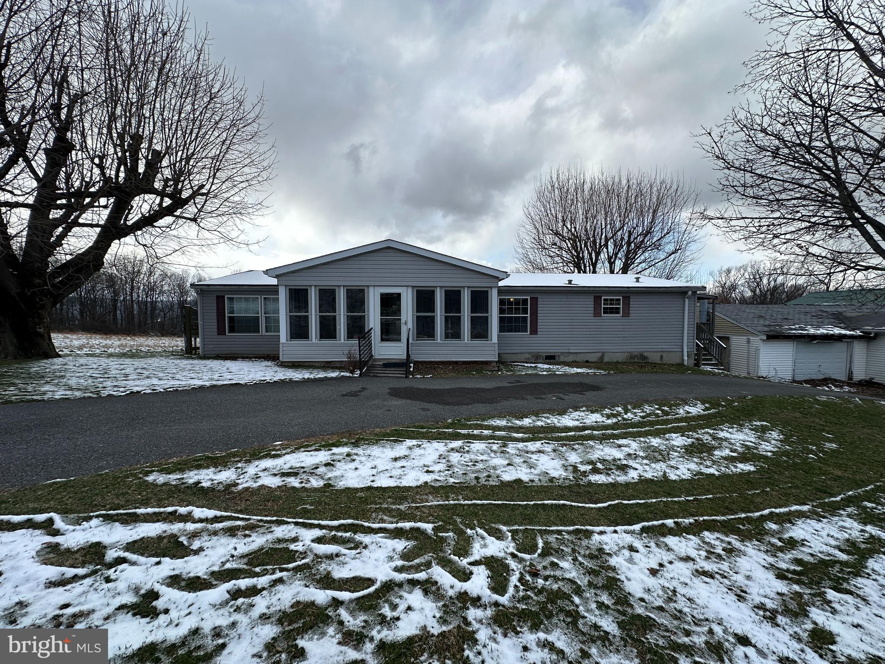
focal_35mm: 14
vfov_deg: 85.7
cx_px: 442
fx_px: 358
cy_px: 332
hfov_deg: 102.1
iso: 50
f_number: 2.2
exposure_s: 1/1401
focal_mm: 2.22
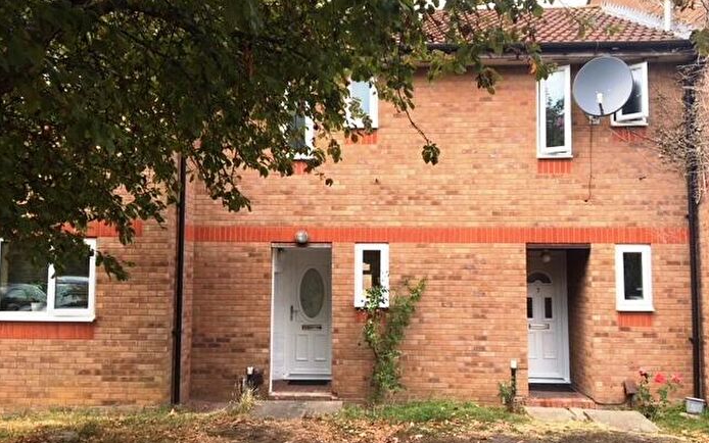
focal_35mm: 31
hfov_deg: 61.2
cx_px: 354
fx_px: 599
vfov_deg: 40.6
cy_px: 234
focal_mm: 4.15
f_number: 2.2
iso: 25
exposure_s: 1/377
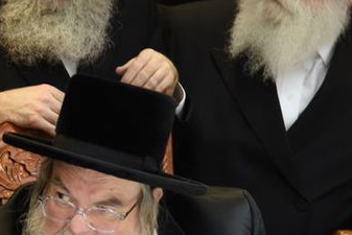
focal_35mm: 382
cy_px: 173
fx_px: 3737
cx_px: -133
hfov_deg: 5.4
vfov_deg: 3.6
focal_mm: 92
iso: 1600
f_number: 4
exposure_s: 1/100
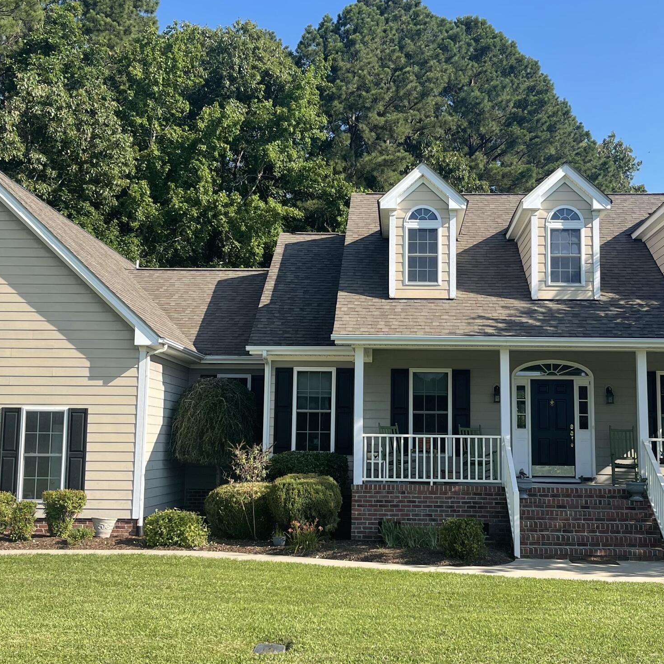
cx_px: 363
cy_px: 309
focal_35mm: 45
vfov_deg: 37.5
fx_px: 977
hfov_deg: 37.5
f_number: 1.6
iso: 32
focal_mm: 5.1
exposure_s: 1/1946
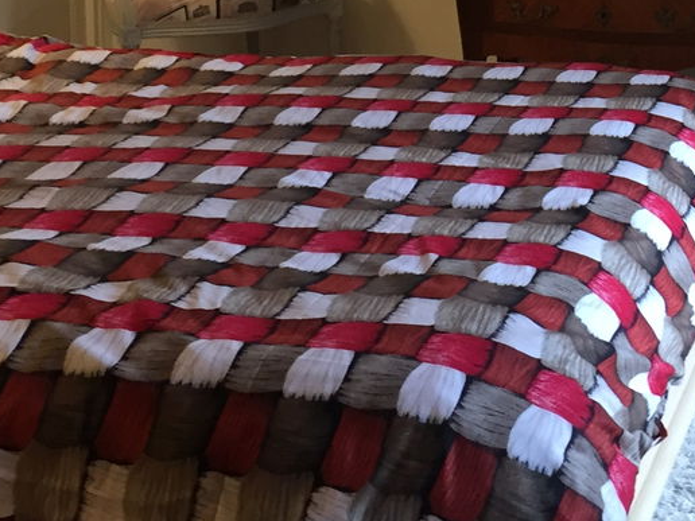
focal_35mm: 90
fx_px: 1807
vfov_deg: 15.6
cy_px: -156
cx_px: 625
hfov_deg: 21.3
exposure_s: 1/33
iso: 125
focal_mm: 4.15
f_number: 2.2
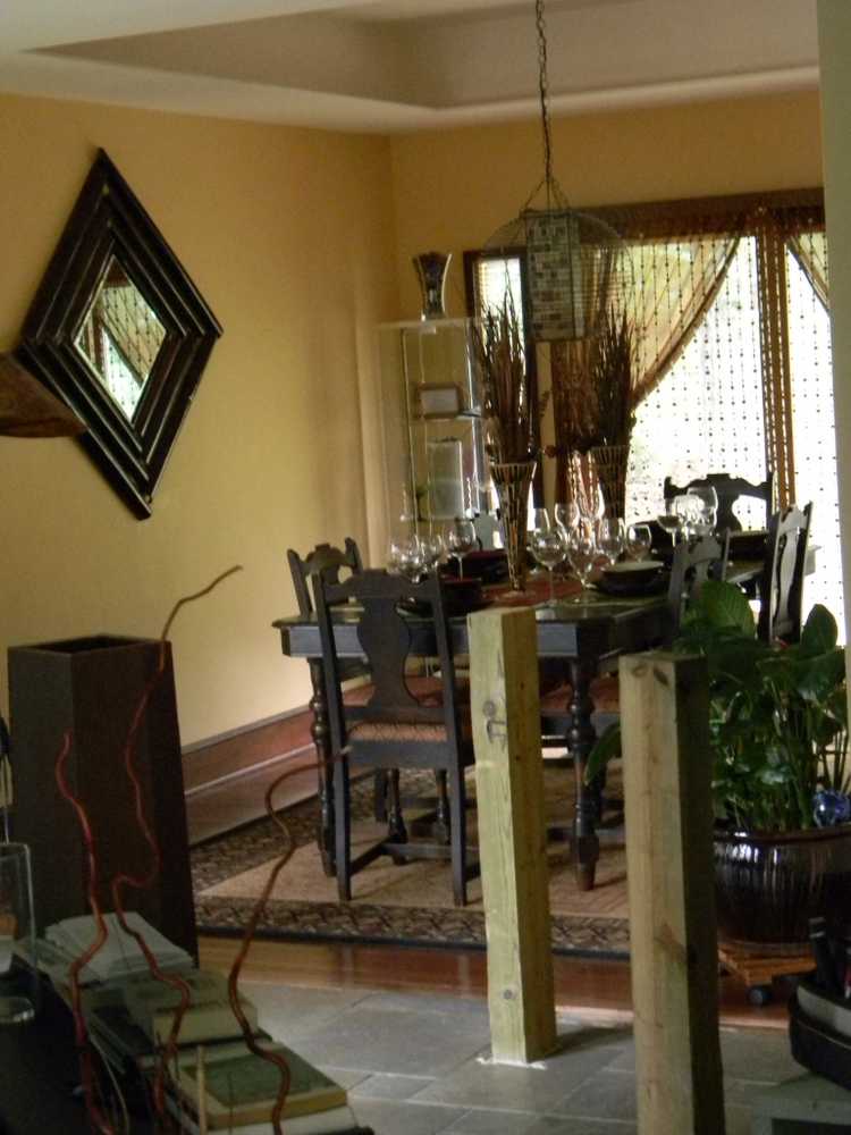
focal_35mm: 67
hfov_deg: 21.9
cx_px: 426
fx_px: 2196
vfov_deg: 29.0
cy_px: 568
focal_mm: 12.2
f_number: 4.3
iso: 800
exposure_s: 1/13
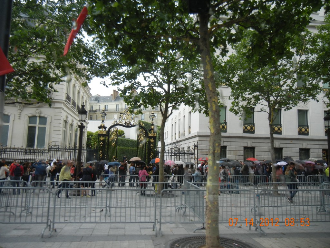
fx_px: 286
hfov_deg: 60.0
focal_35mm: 30
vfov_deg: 46.8
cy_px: 124
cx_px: 165
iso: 160
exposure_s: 1/186
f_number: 3.5
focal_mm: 5.4
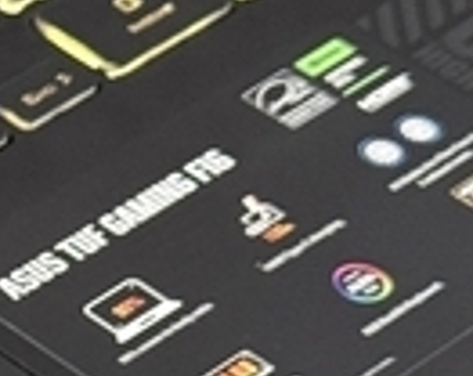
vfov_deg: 5.3
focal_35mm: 287
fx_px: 4006
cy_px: 470
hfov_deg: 6.3
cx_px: -892
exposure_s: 1/74
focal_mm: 6.76
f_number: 1.78
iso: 100
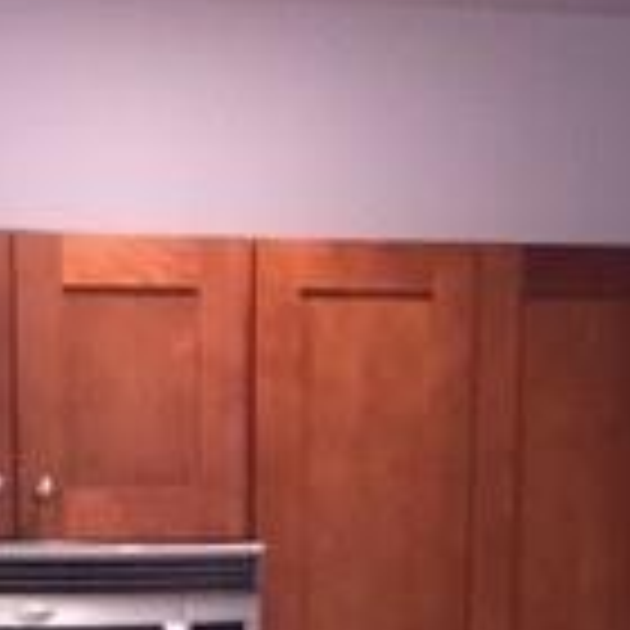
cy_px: 1386
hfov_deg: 14.6
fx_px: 2409
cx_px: -9
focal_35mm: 117
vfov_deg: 12.5
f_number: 2.2
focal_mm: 4.15
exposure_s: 1/30
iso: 160
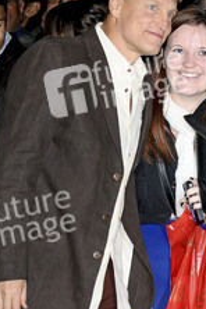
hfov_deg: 5.1
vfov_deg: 7.6
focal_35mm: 270
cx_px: 157
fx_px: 2317
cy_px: 154
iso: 320
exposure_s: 1/160
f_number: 4
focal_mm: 100
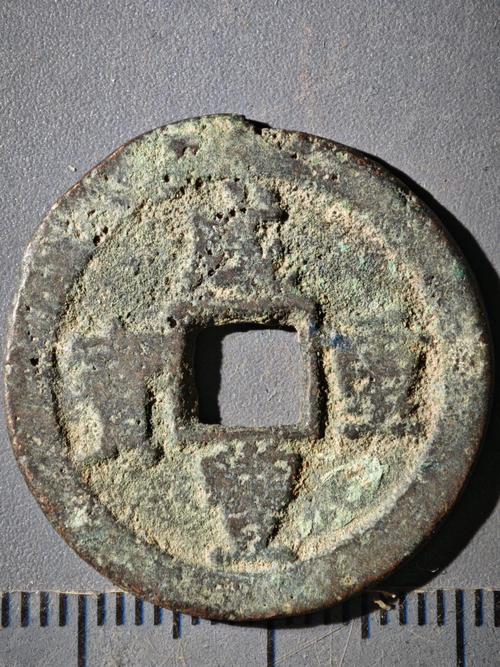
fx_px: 2061
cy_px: 334
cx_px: 250
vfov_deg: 18.4
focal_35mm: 107
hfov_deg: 13.8
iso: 125
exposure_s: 1/100
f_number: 2
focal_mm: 9
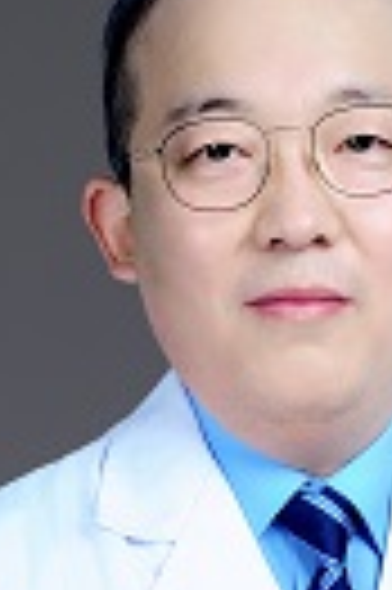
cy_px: 797
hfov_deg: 8.0
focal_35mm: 172
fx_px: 2817
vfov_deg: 11.6
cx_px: 288
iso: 200
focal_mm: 50
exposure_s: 1/160
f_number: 9
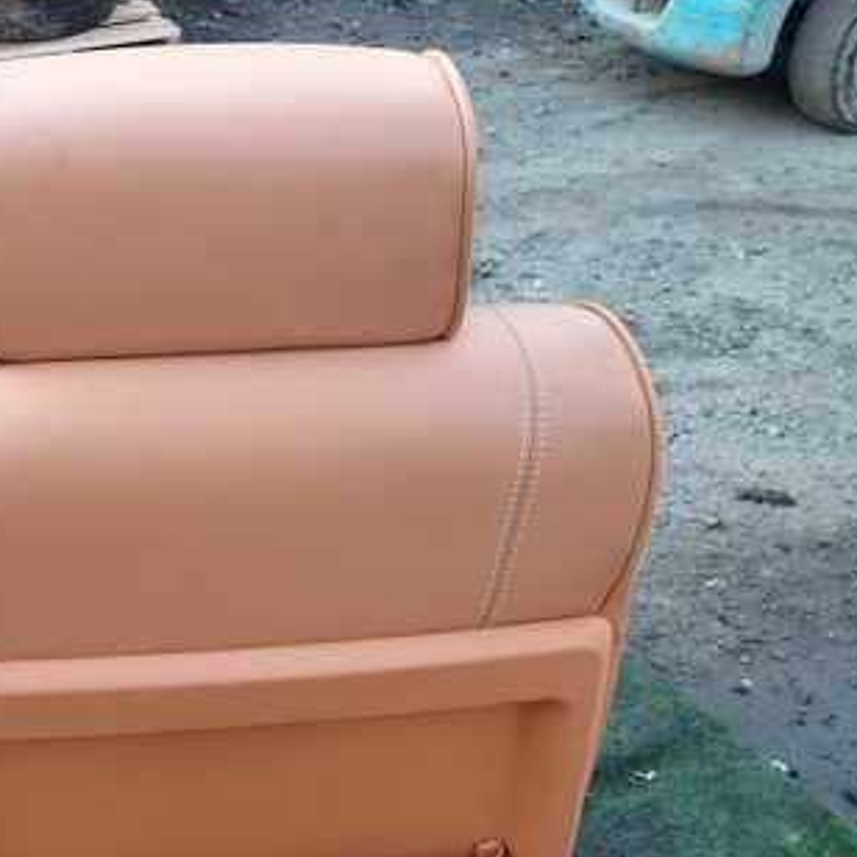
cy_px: 551
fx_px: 1204
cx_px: 239
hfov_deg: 38.4
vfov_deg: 38.8
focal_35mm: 43
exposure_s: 1/80
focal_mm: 4.5
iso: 100
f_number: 2
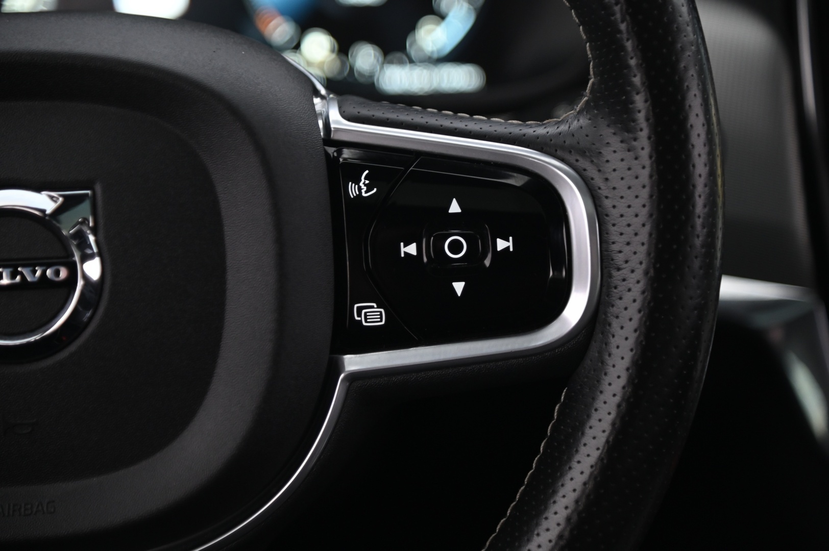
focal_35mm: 120
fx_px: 2761
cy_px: 276
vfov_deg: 11.4
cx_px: 414
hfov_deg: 17.1
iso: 2000
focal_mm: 120
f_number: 4
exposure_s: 1/15
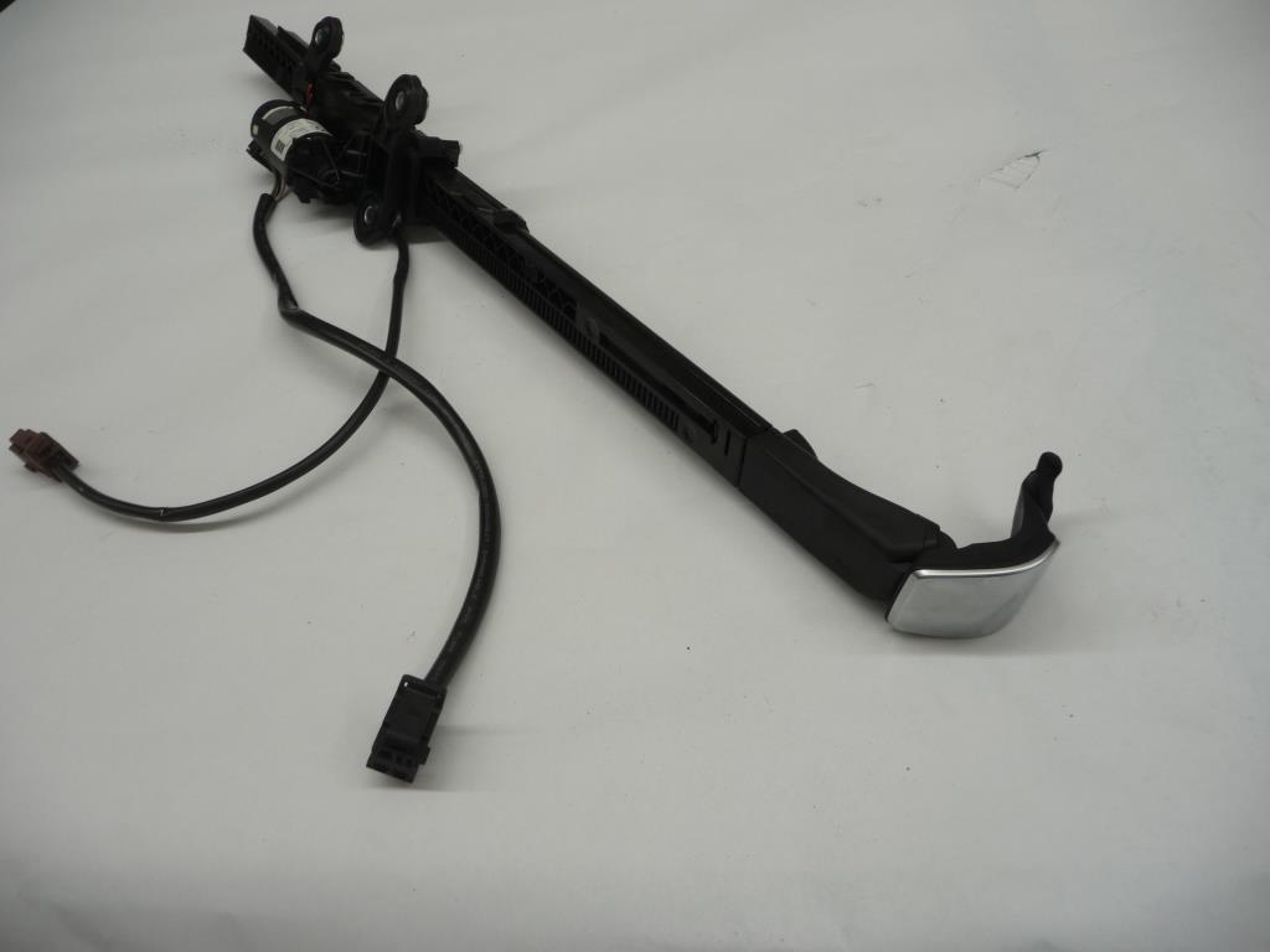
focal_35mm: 28
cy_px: 476
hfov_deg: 63.4
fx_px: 1027
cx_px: 635
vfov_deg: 49.7
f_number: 3.3
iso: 100
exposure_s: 1/30
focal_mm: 4.7
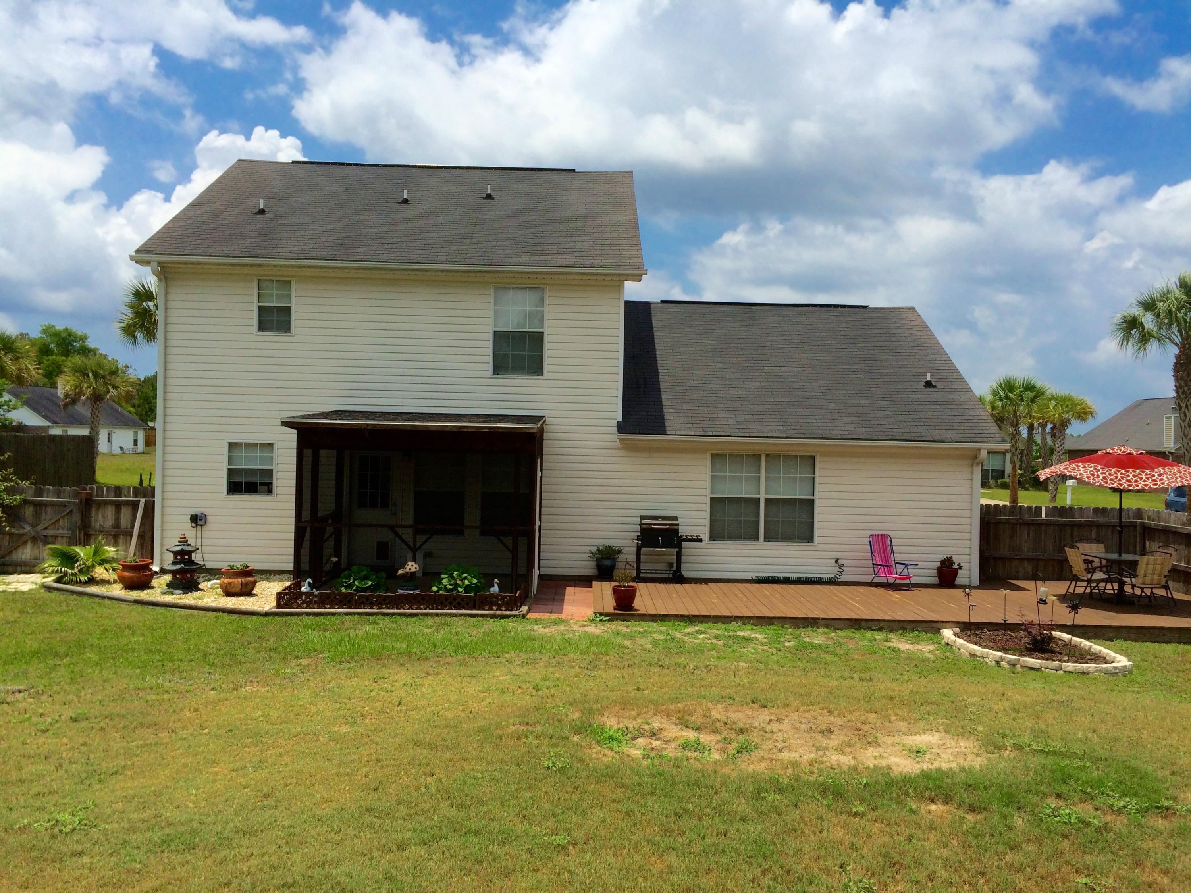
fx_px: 998
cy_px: 446
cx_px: 596
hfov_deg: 61.7
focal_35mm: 29
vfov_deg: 48.2
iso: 32
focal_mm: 4.15
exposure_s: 1/4115
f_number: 2.2
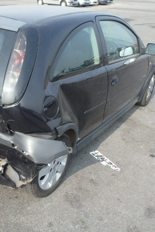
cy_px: 116
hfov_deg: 33.3
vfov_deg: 49.5
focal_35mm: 39
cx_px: 32
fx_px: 252
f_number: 3.9
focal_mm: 5
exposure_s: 1/320
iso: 125
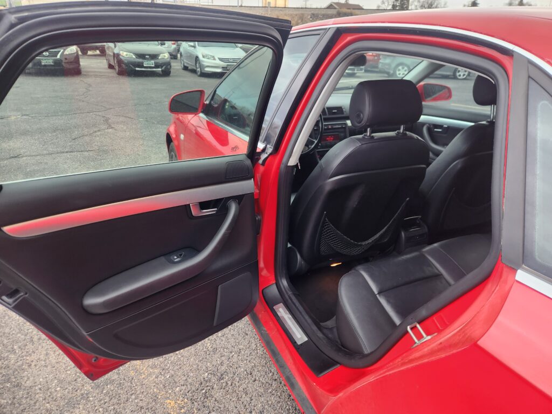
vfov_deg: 58.9
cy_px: 207
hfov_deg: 73.9
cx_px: 276
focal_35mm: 23
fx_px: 367
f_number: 1.8
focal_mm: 5.4
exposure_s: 1/180
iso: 160
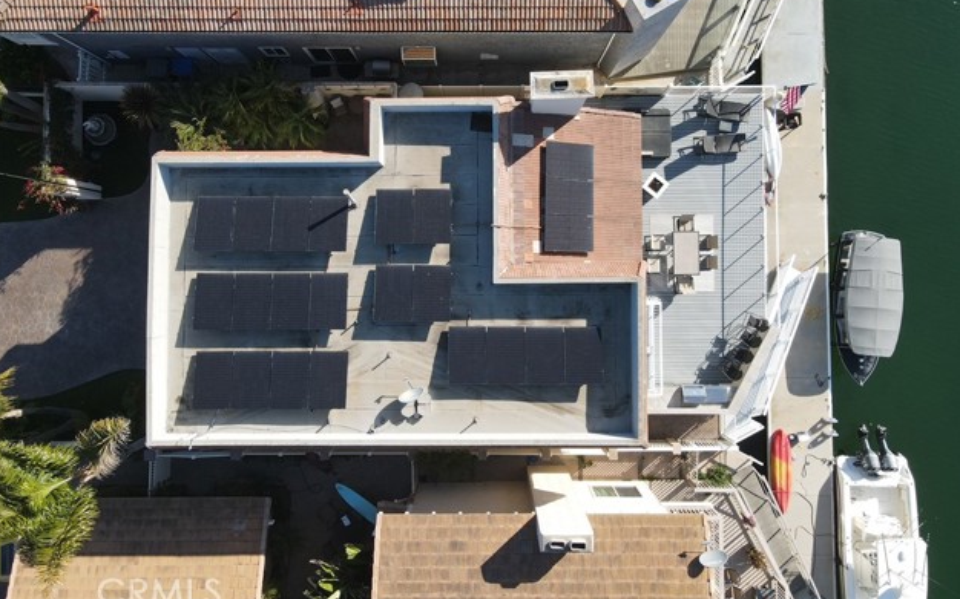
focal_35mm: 26
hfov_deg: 70.4
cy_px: 247
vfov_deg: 47.4
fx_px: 680
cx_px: 486
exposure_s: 1/350
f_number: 2.8
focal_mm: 4.5
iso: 100
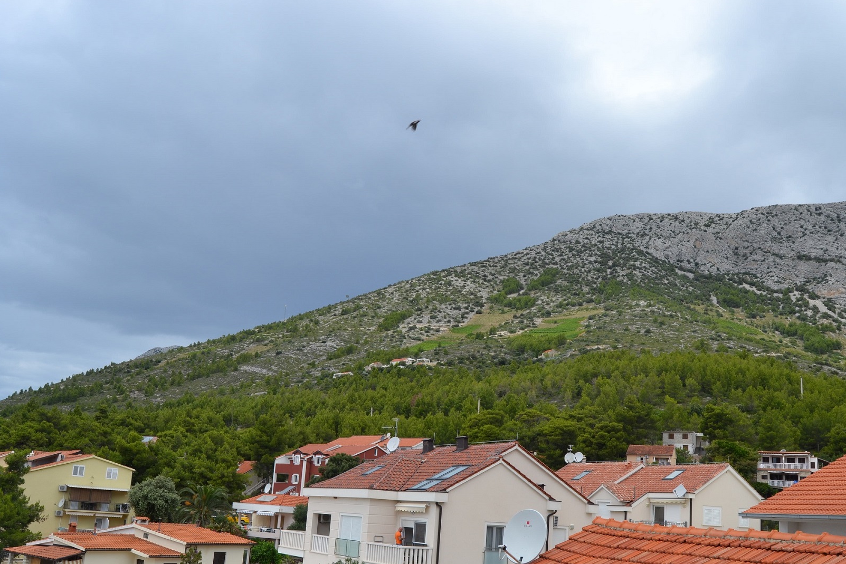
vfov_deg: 39.9
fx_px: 776
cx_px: 463
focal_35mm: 33
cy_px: 322
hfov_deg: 57.1
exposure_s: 1/320
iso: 100
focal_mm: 18
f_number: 9
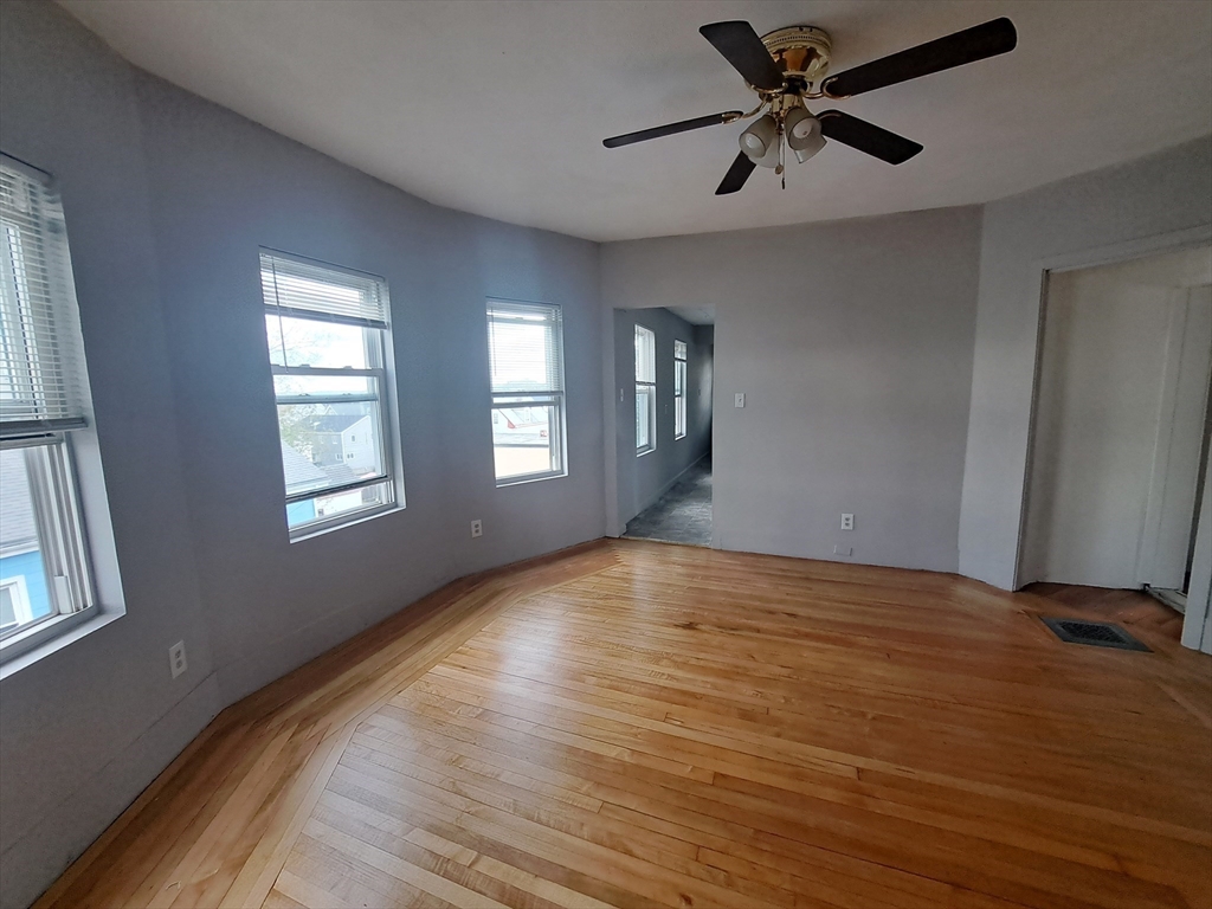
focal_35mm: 13
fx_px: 455
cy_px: 454
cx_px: 606
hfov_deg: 106.2
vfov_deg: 89.9
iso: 80
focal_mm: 1.74
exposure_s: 1/40
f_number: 2.2
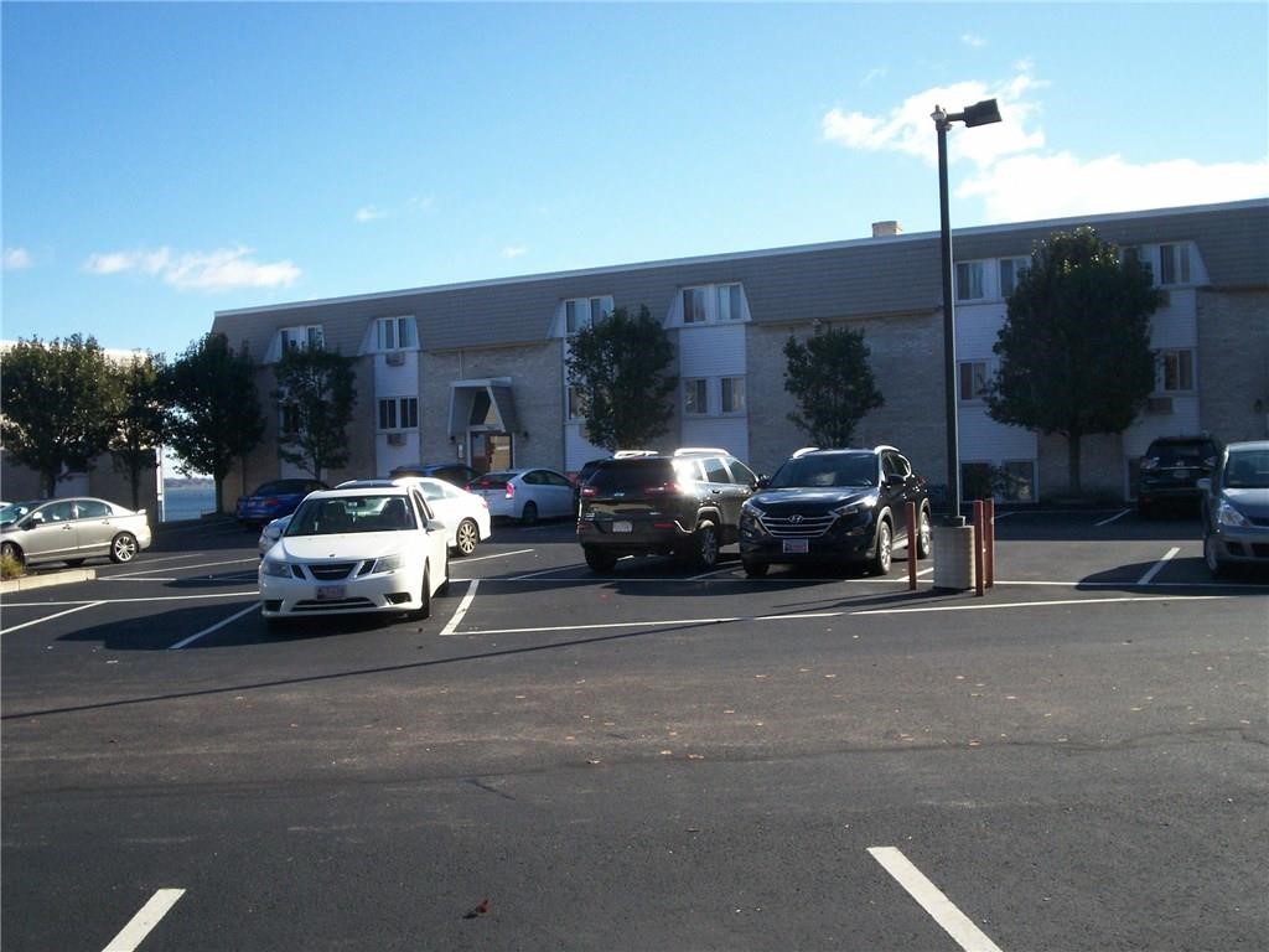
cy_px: 476
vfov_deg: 39.7
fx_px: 1320
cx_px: 634
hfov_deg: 51.4
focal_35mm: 36
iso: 100
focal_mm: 5.9
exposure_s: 1/415
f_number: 4.5
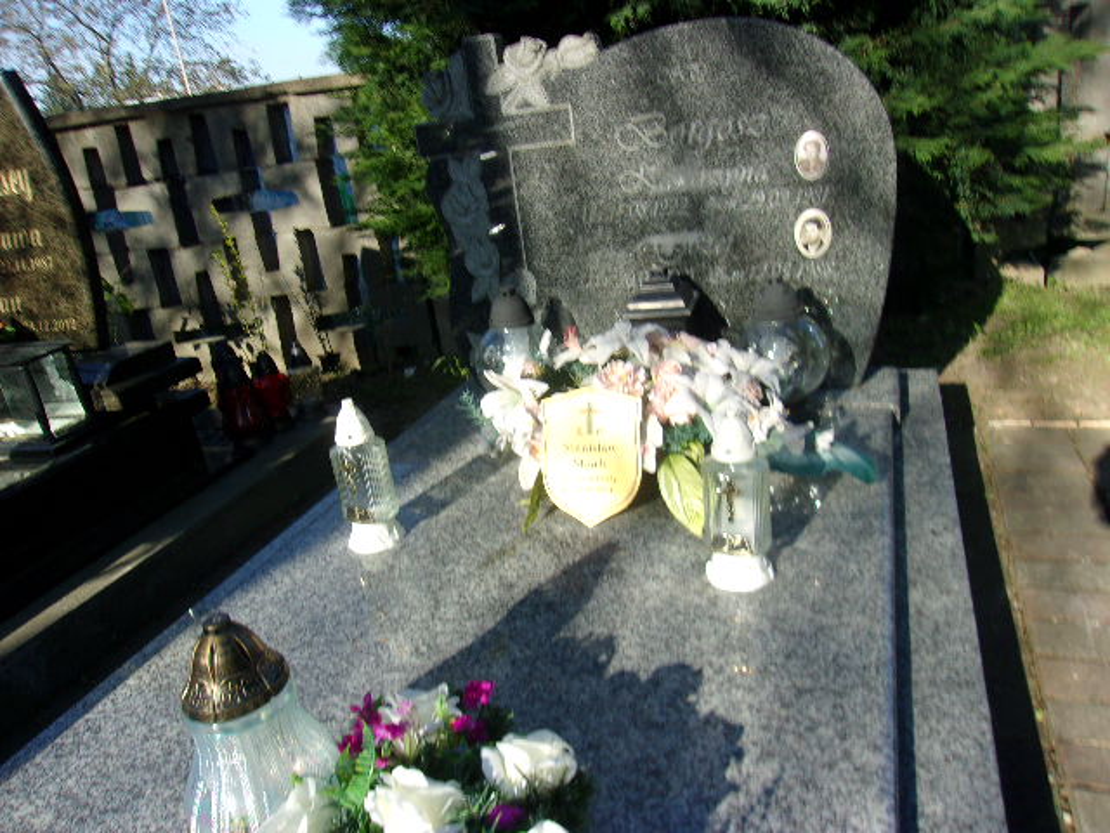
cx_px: 555
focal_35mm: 27
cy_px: 416
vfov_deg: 51.4
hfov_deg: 65.3
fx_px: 866
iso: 80
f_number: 10.4
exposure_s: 1/42
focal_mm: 4.9
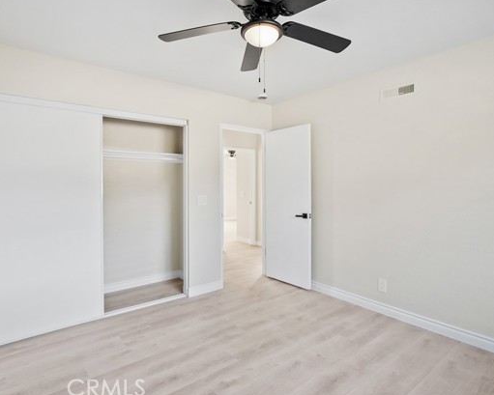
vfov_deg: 68.1
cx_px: 246
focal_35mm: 20
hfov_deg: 80.4
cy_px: 196
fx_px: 292
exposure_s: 1/15
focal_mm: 17
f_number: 4
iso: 1000
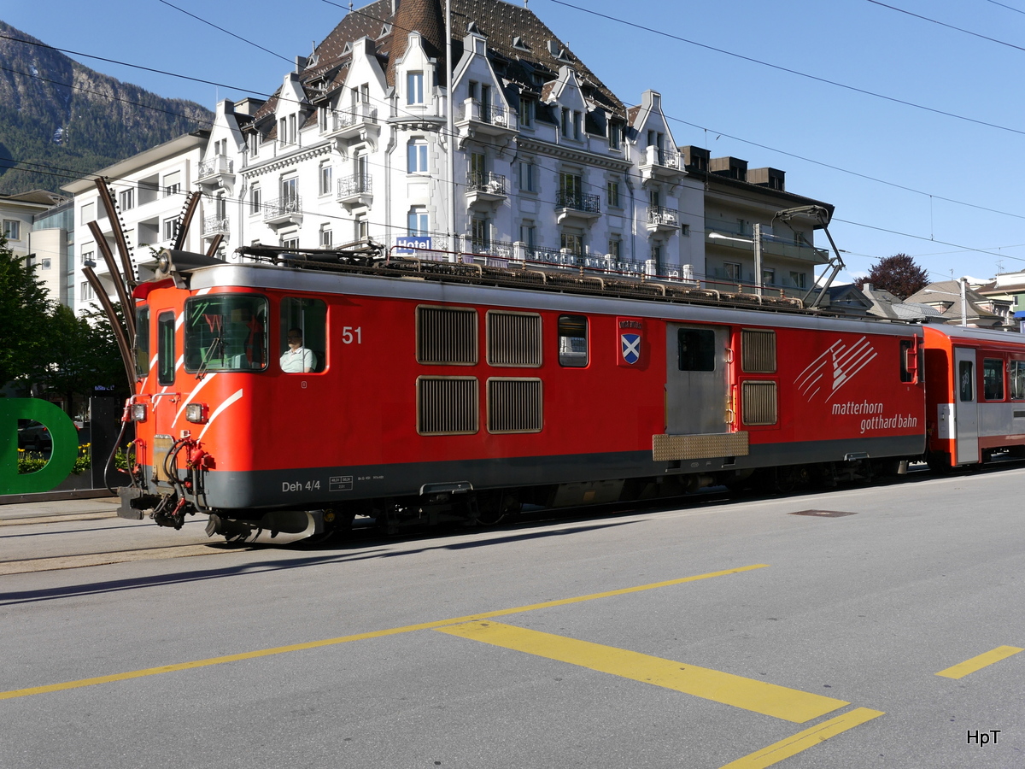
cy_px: 384
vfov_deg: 39.7
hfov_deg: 51.4
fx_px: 1066
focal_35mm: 36
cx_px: 512
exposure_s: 1/320
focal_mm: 18
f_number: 8
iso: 160
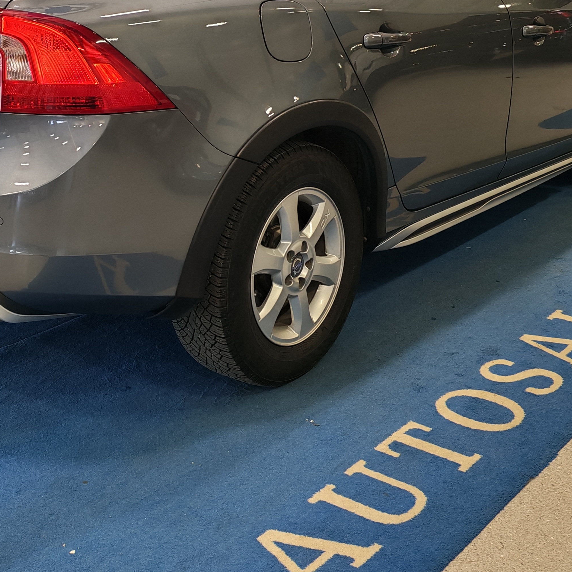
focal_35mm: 56
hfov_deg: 30.4
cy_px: 138
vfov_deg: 30.0
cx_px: 217
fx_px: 1047
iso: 80
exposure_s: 1/100
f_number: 1.9
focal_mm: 6.12
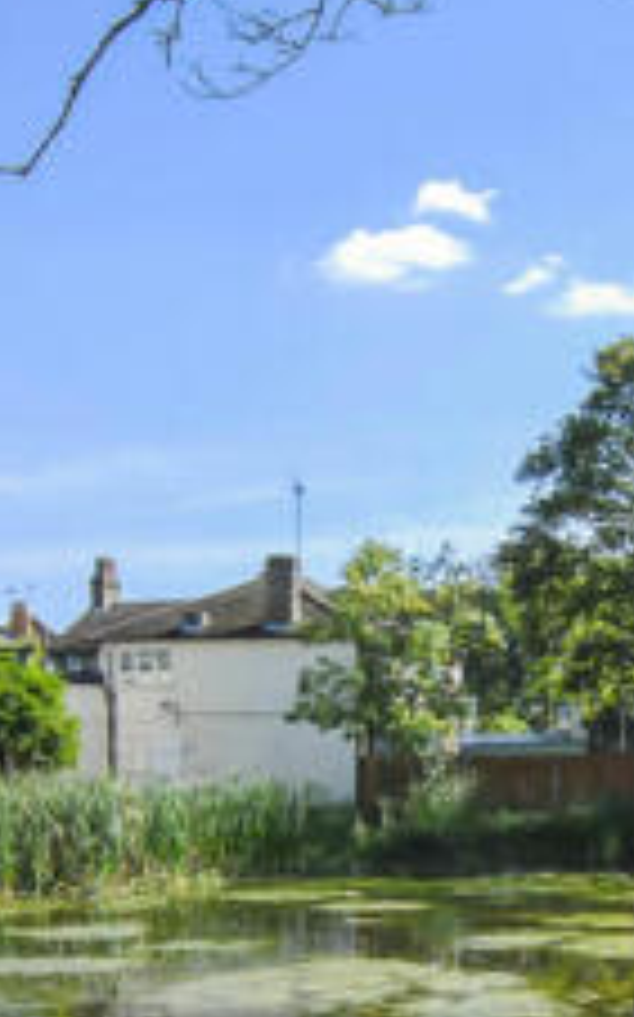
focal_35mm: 57
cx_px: 519
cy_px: 776
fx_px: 1591
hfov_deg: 22.2
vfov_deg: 34.6
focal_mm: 13
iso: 400
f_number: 5.6
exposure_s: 1/1000
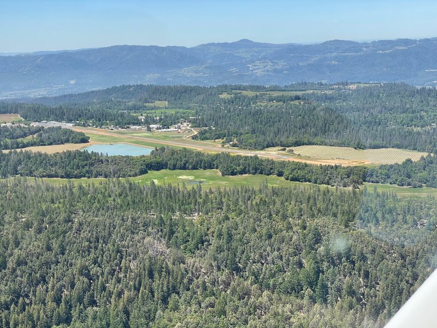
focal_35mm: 52
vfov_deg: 28.0
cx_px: 218
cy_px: 164
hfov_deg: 36.8
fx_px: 656
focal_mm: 6
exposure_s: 1/749
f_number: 2
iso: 25
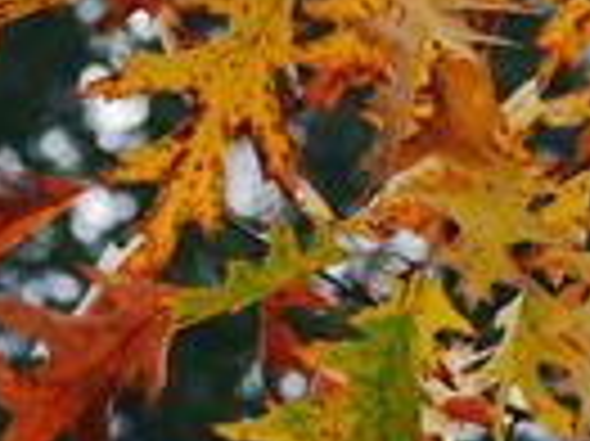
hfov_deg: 2.9
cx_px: 527
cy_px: -4
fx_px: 11716
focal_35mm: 688
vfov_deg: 2.2
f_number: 4
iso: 250
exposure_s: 1/250
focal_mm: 100
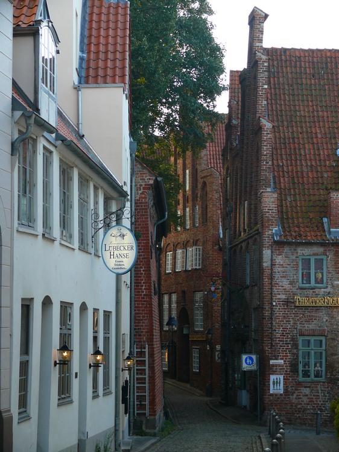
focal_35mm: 96
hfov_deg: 15.4
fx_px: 1254
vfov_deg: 20.4
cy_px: 226
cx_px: 170
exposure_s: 1/50
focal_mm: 20.3
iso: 100
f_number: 3.2
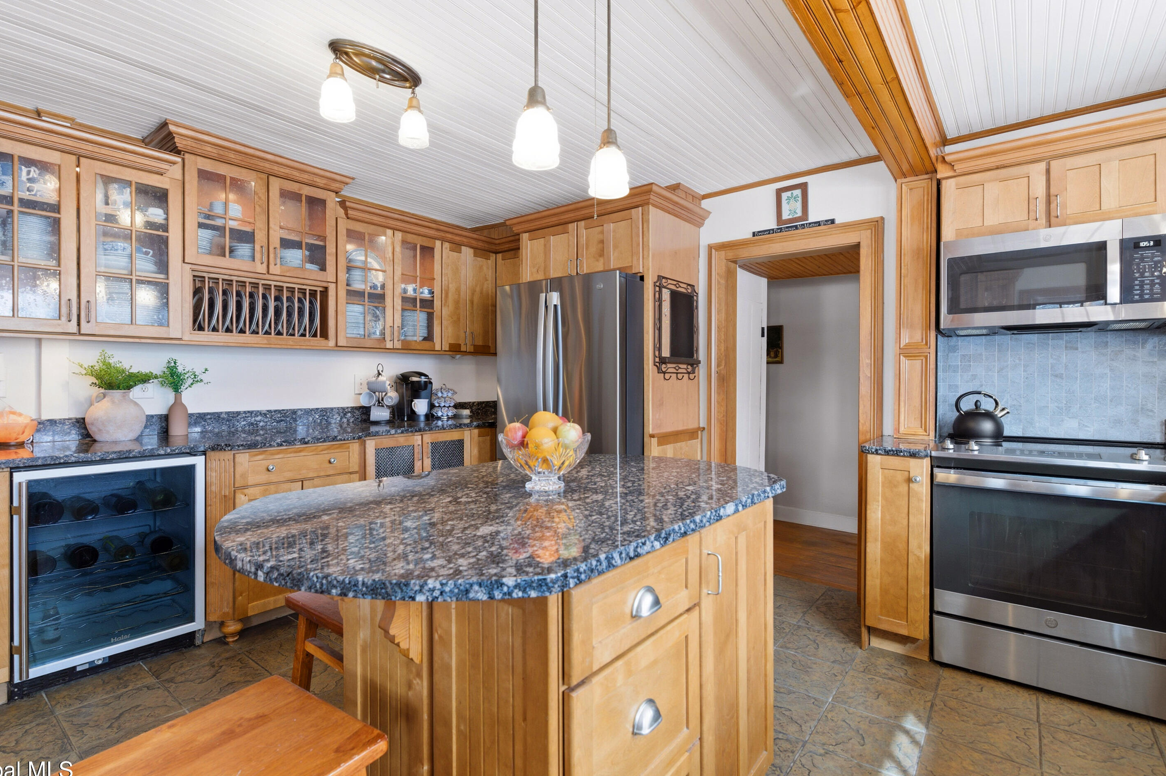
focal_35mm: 17
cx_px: 572
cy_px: 395
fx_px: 550
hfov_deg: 93.3
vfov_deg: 70.4
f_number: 6.3
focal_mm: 16
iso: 400
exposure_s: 1/50
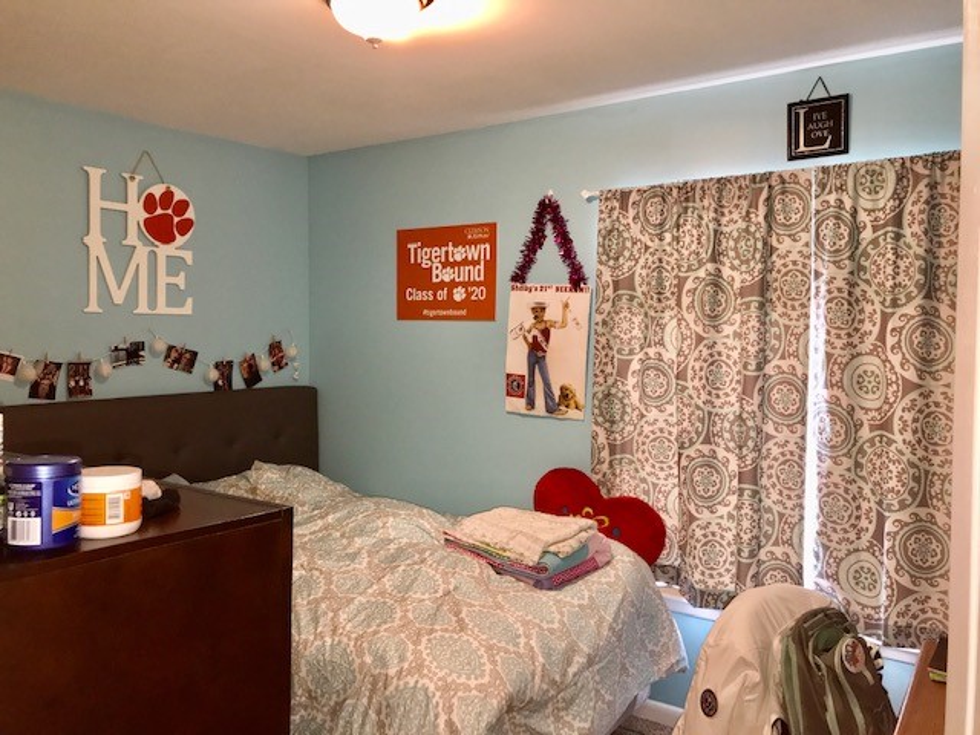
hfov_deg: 63.4
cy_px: 368
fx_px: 793
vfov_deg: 49.7
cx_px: 490
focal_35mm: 28
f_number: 1.8
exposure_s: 1/30
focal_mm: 3.99
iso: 100
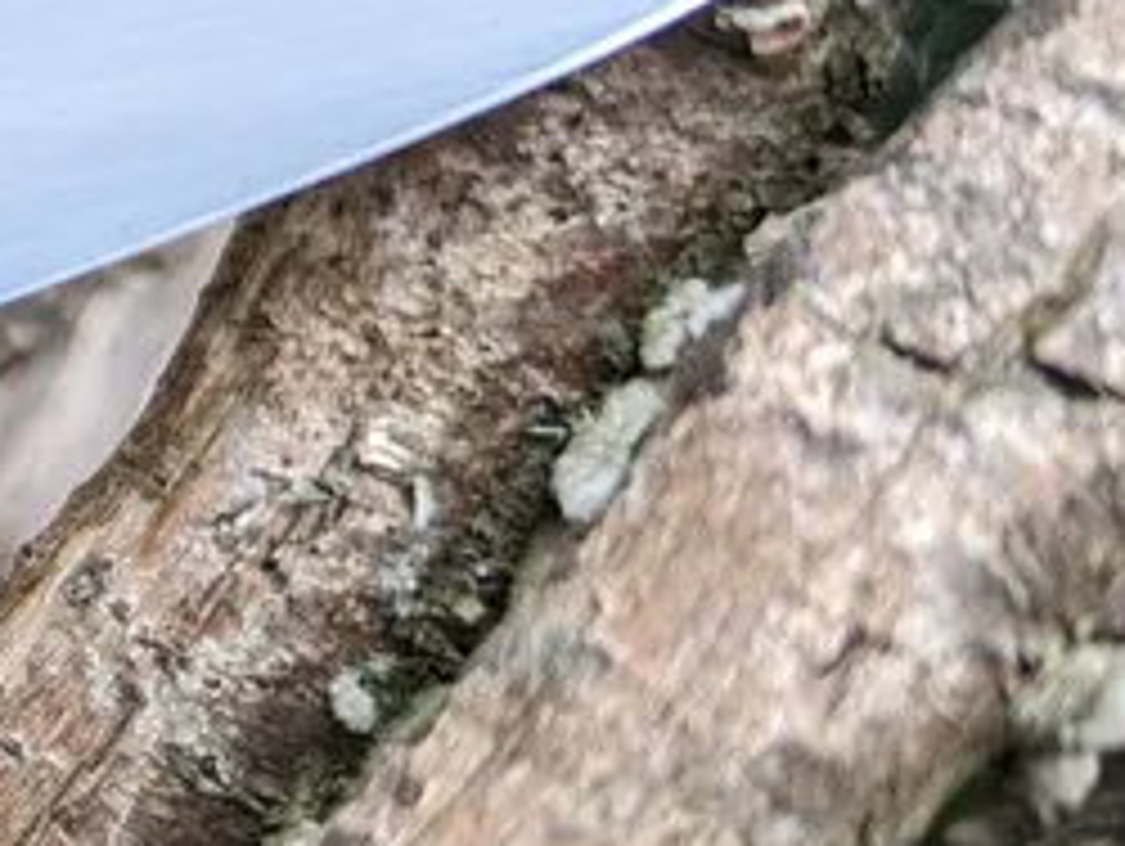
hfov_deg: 17.1
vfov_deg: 15.3
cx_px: -850
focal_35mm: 96
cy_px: 178
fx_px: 3123
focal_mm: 6.81
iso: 50
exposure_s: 1/106
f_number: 1.85
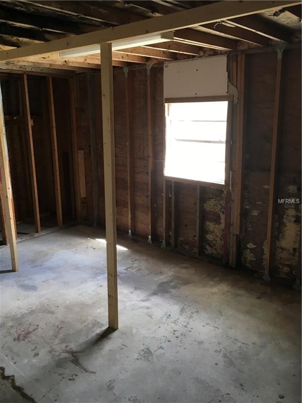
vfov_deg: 61.7
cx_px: 151
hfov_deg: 48.2
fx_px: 337
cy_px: 202
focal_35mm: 29
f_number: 2.2
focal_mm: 4.15
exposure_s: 1/30
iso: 50
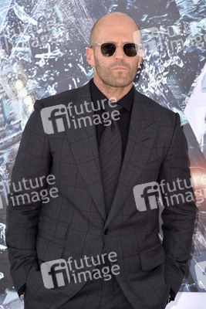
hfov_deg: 10.2
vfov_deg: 15.2
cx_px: 103
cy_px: 154
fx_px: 1158
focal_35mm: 135
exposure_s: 1/250
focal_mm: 135
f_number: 7.1
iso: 320
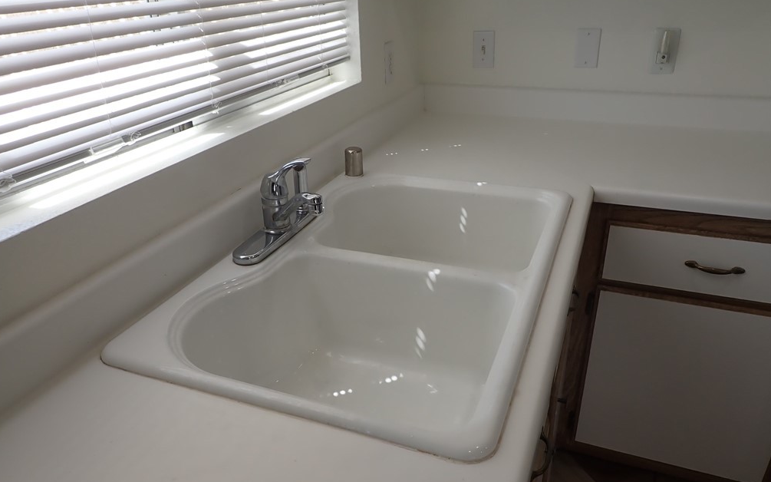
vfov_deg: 46.0
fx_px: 567
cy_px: 259
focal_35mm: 27
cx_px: 382
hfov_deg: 68.4
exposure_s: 1/200
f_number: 2.8
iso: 100
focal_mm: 4.5
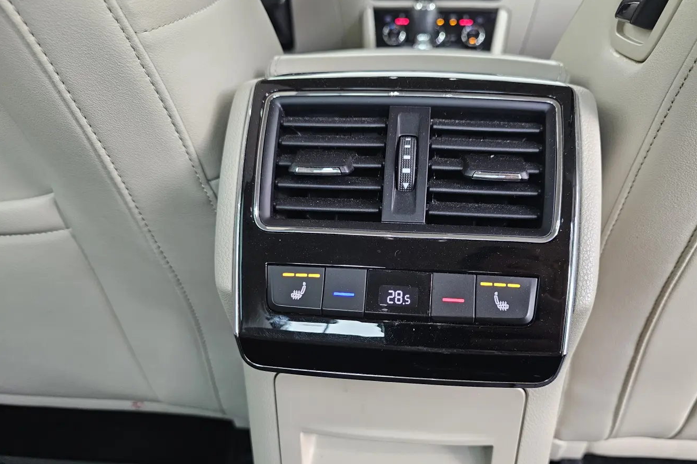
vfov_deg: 49.2
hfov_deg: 69.3
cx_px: 376
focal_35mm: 26
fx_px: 503
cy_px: 277
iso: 400
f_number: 1.7
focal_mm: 6.3
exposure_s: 1/142
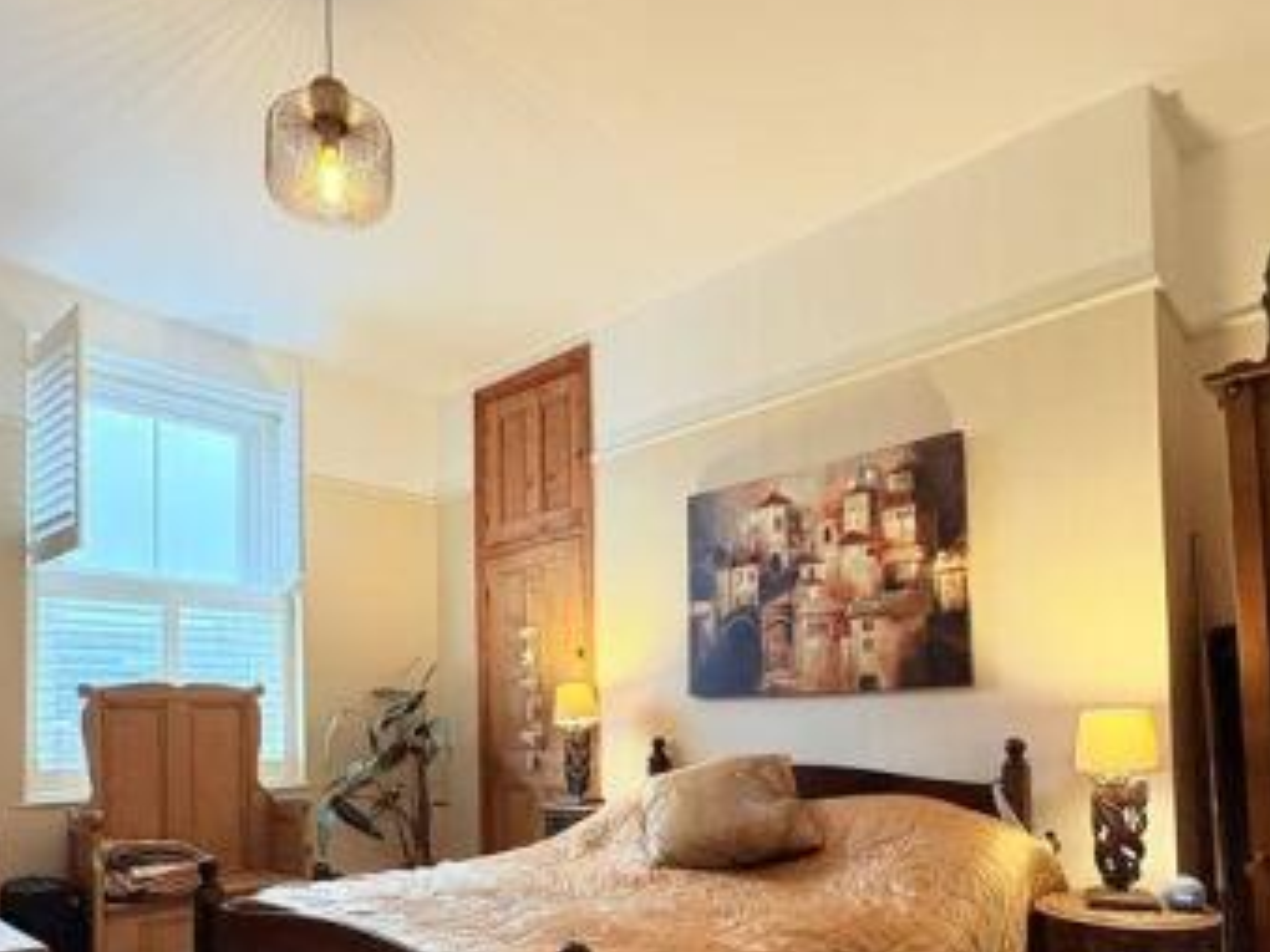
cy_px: 696
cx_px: 570
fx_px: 881
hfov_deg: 71.4
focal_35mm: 24
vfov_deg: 54.6
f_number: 2.2
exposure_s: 1/100
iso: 400
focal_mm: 2.22
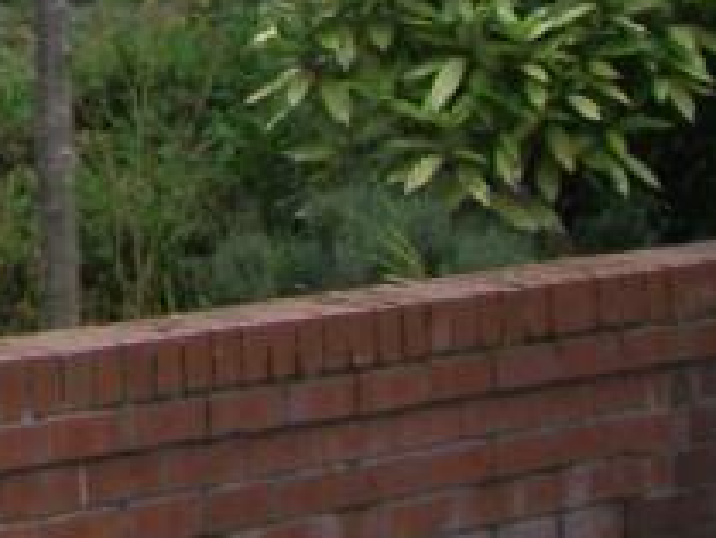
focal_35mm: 186
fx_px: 3849
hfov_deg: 9.6
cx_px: -939
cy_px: -668
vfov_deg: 7.5
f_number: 2.7
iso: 64
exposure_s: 1/400
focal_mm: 6.2
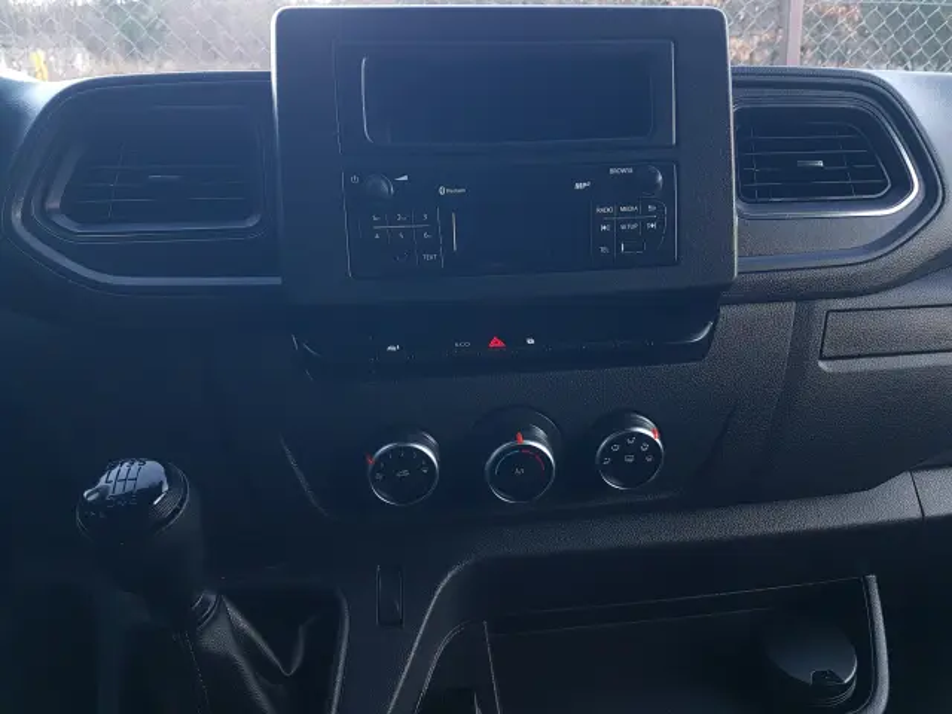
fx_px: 715
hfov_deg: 67.3
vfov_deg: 53.1
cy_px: 357
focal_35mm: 26
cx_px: 476
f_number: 1.7
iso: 125
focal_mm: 4.2
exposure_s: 1/60
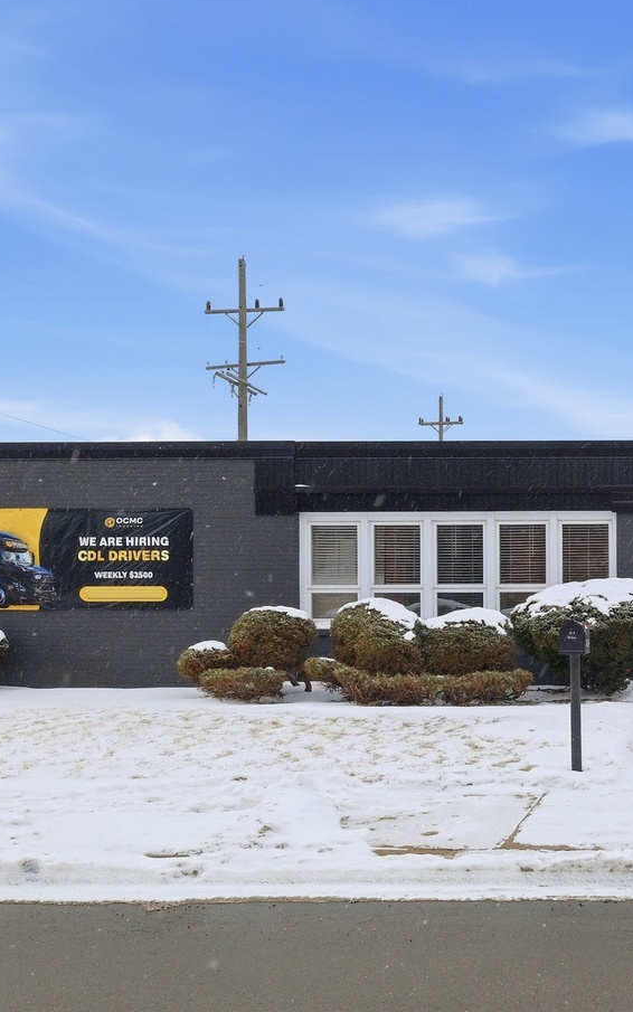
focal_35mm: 31
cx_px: 673
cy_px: 596
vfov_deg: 60.8
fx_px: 855
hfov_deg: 35.5
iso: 400
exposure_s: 1/32000
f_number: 5.6
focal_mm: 11.5
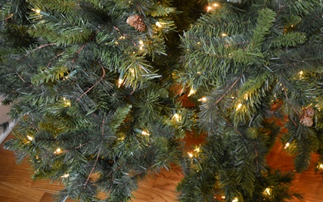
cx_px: 213
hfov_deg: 45.6
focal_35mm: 43
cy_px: 92
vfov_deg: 29.9
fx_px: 379
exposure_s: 1/40
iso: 800
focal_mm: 20
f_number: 3.8
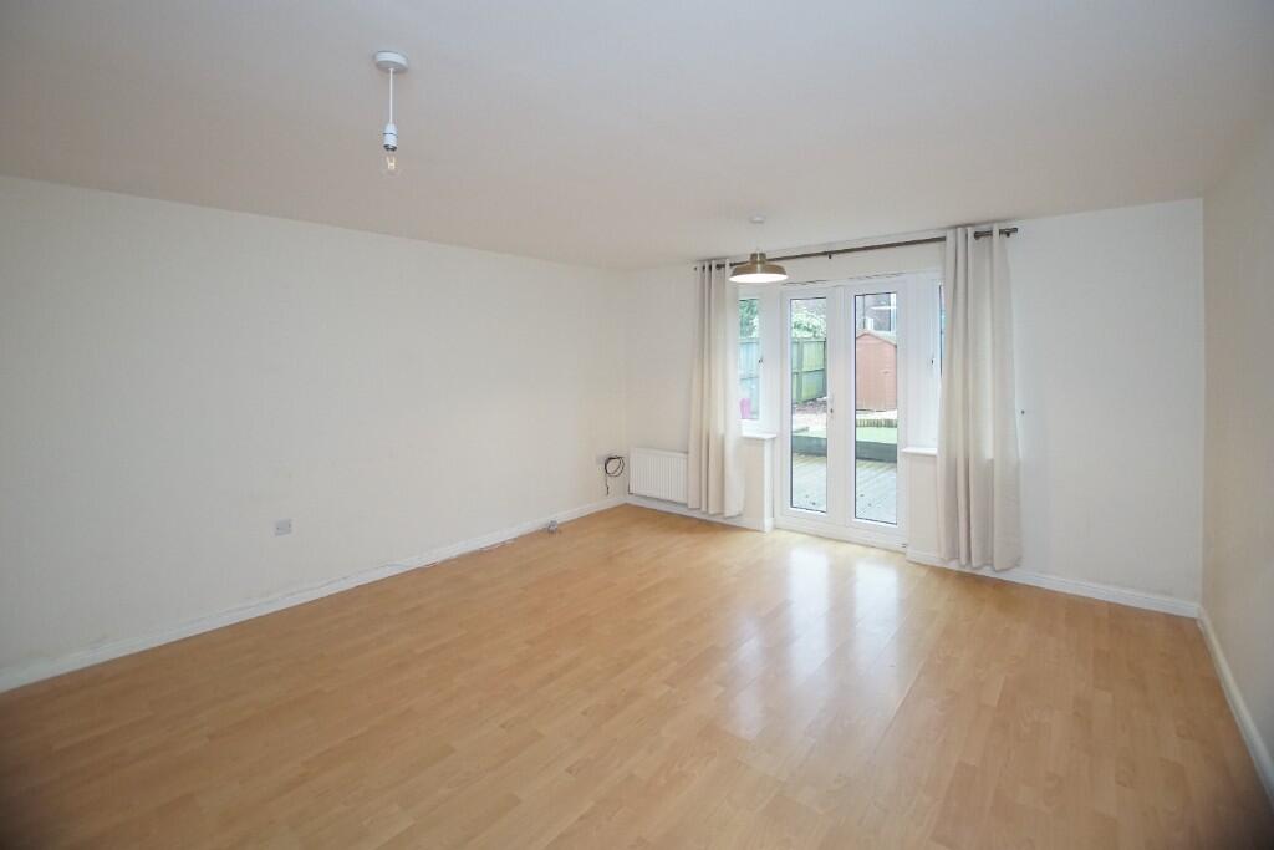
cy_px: 425
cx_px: 637
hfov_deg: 100.4
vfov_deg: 77.3
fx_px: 531
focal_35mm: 15
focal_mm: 10
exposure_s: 1/160
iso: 1600
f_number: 3.5
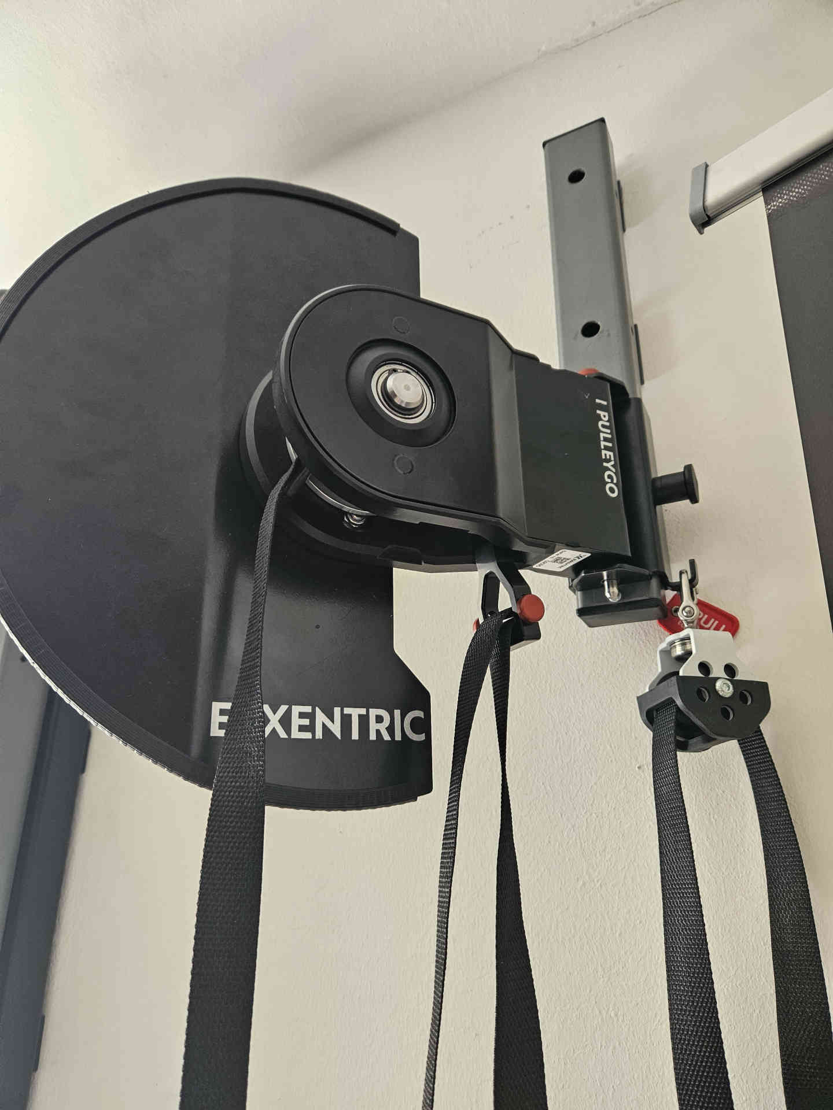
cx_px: 416
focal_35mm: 23
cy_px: 555
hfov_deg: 58.9
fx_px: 738
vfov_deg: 73.9
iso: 400
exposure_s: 1/142
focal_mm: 5.4
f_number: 1.8
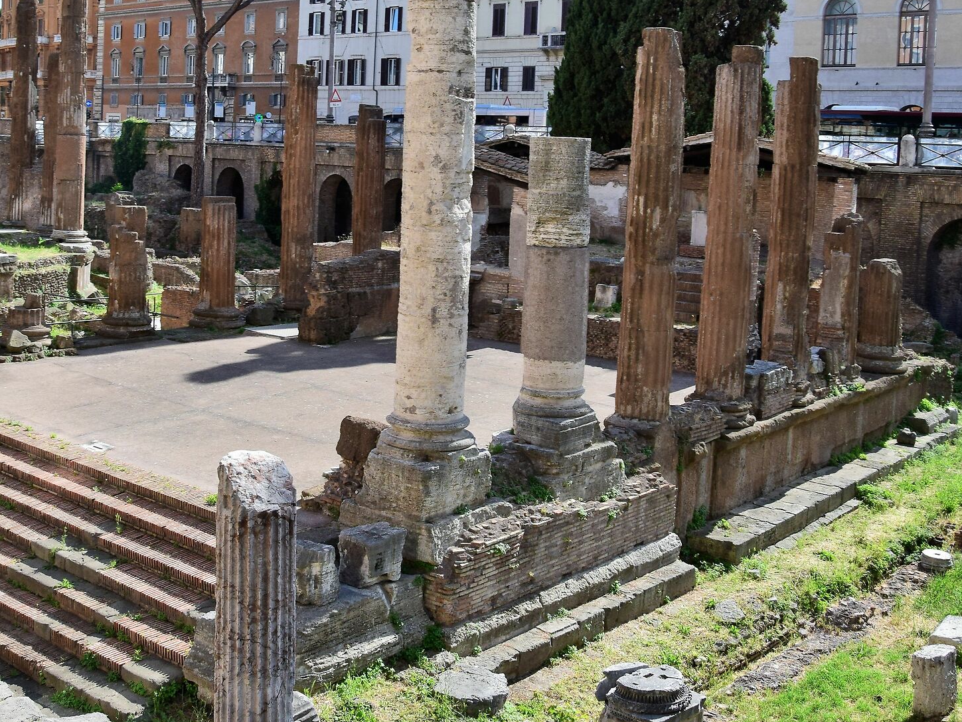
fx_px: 1195
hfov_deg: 43.7
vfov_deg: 33.2
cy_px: 219
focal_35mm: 43
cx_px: 414
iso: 400
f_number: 10
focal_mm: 18
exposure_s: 1/200
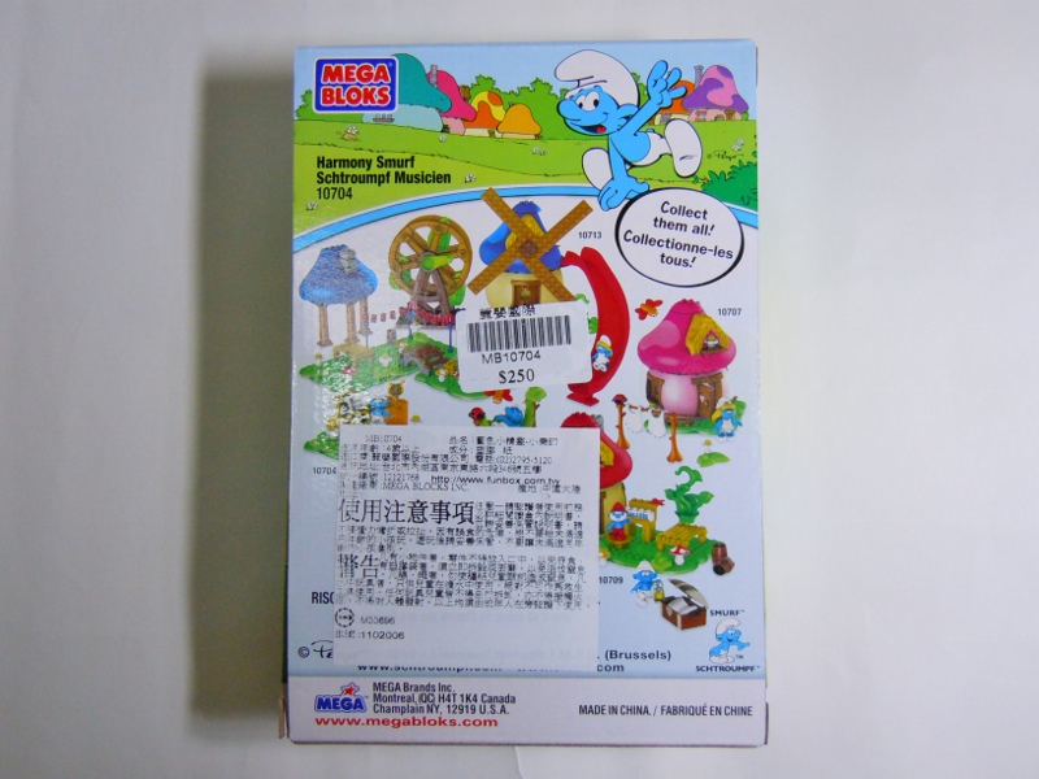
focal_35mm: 30
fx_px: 900
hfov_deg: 60.0
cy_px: 390
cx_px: 520
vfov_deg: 46.8
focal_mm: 5.4
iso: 400
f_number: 3.5
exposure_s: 1/60
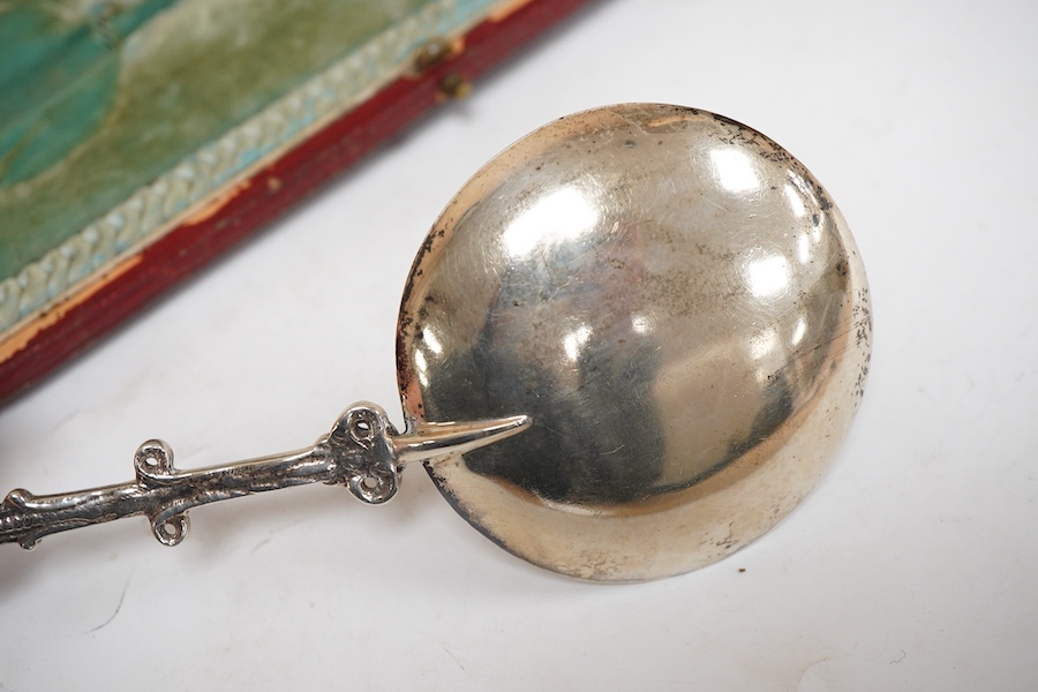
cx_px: 519
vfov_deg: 29.9
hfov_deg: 43.6
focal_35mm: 45
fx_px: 1297
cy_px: 346
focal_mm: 30
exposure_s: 1/125
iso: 1250
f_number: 8
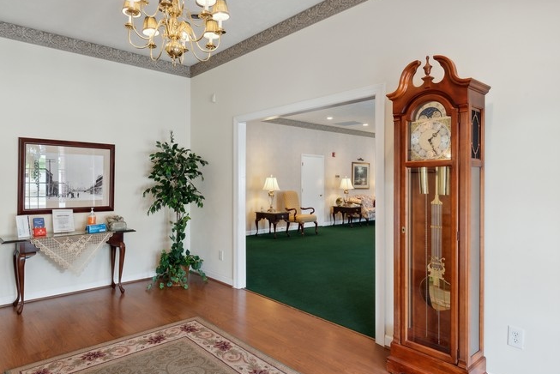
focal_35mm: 22
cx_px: 233
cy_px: 177
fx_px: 342
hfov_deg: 77.9
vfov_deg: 57.2
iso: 200
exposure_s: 1/15
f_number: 11
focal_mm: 16
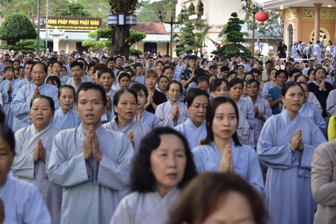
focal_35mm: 81
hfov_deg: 25.0
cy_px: 86
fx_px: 756
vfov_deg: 16.8
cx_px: 130
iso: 1000
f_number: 4
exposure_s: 1/30
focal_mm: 65
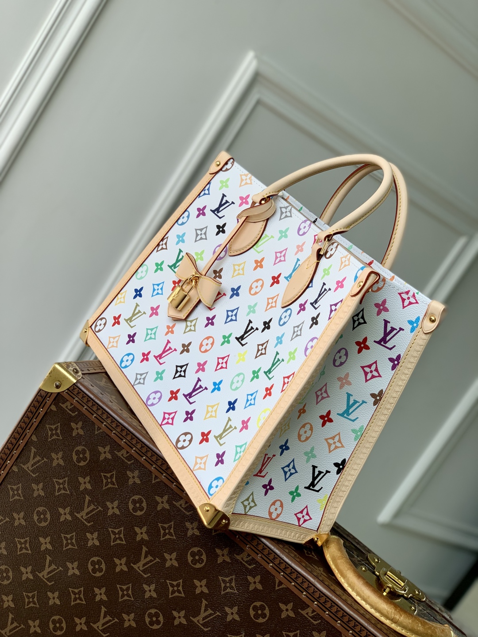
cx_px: 239
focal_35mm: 52
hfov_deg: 28.0
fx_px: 957
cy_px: 318
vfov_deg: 36.8
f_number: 2.4
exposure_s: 1/400
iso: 16
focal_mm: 6
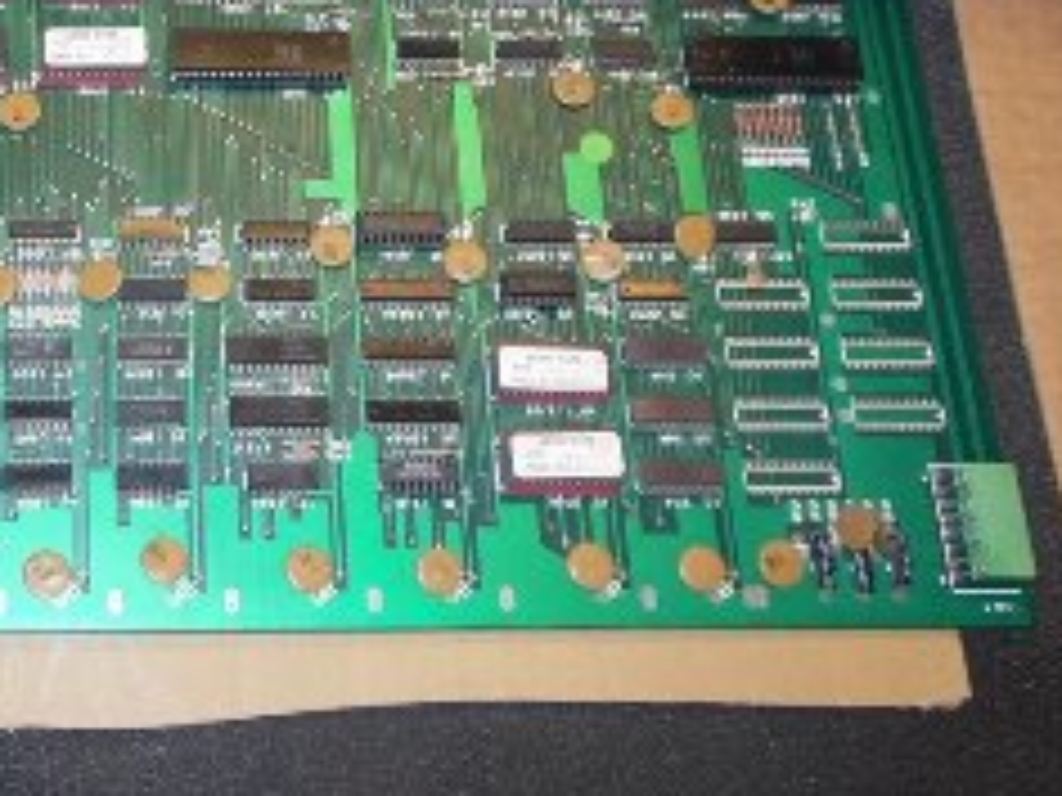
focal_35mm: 55
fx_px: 1687
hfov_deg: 33.4
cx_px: 135
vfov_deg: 25.9
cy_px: 117
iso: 125
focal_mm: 5.2
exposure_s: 1/25
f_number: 3.3
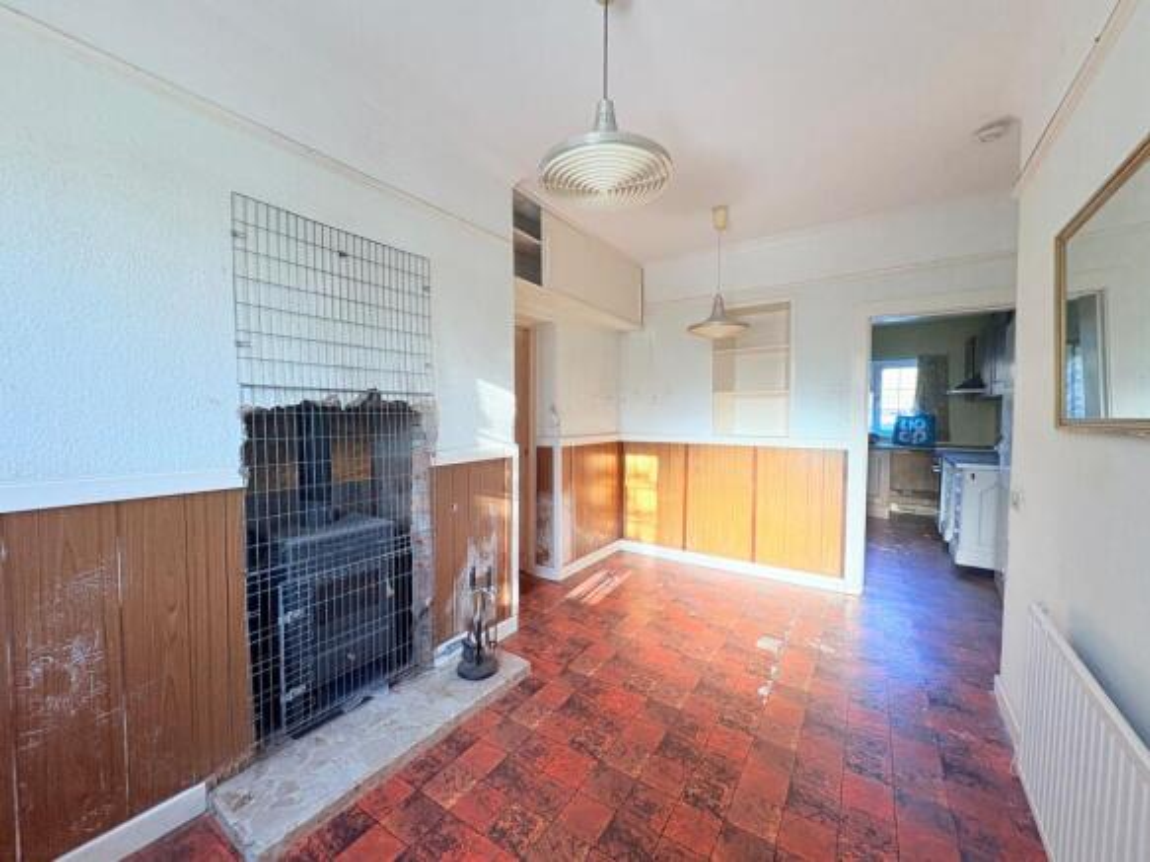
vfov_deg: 85.7
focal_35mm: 14
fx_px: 465
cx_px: 575
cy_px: 431
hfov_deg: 102.1
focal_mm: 2.22
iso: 160
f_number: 2.2
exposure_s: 1/99
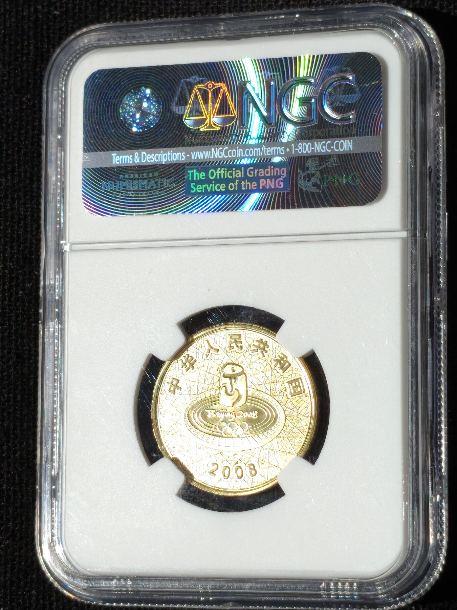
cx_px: 228
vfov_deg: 19.3
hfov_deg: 14.5
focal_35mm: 102
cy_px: 305
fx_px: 1795
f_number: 1.5
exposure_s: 1/7892
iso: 50
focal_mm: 4.94
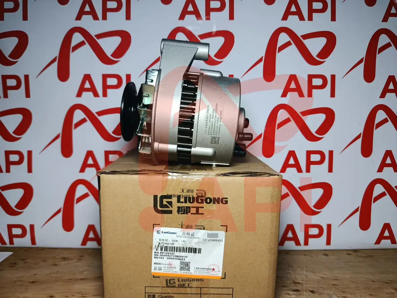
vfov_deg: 56.8
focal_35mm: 24
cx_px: 198
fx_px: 275
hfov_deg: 71.6
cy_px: 149
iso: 141
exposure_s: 1/100
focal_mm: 5.24
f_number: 1.7
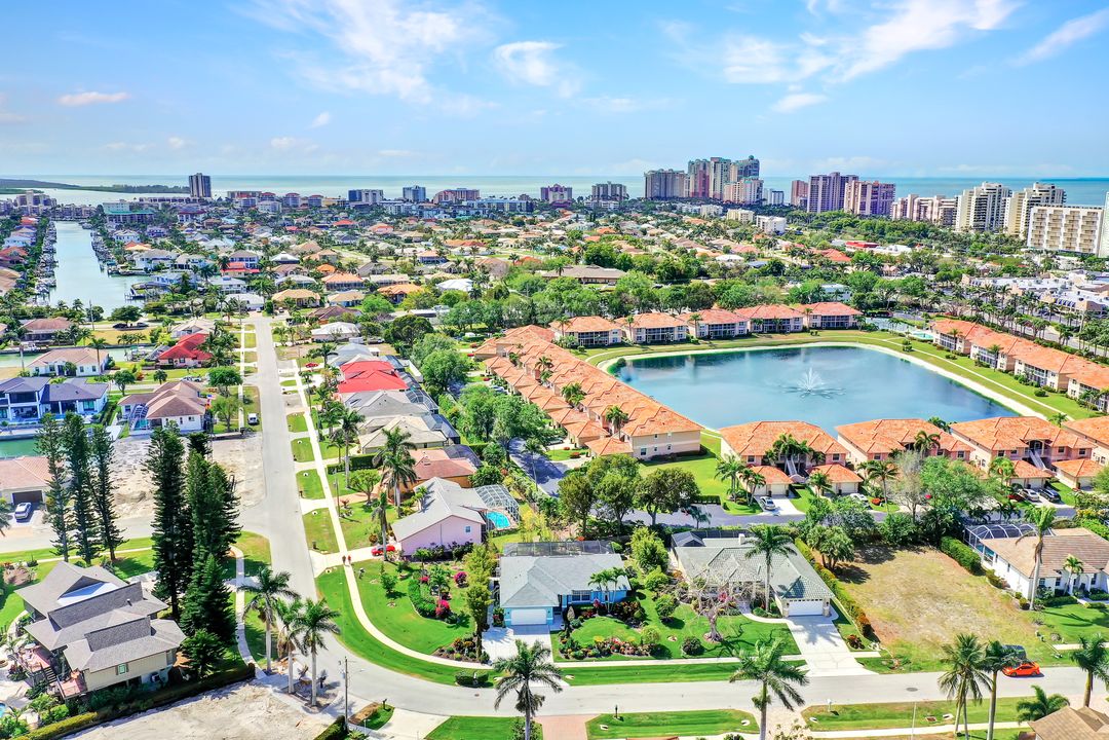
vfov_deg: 46.4
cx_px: 554
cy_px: 370
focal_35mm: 28
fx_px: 862
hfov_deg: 65.5
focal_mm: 10.3
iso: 100
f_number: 6.3
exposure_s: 1/640
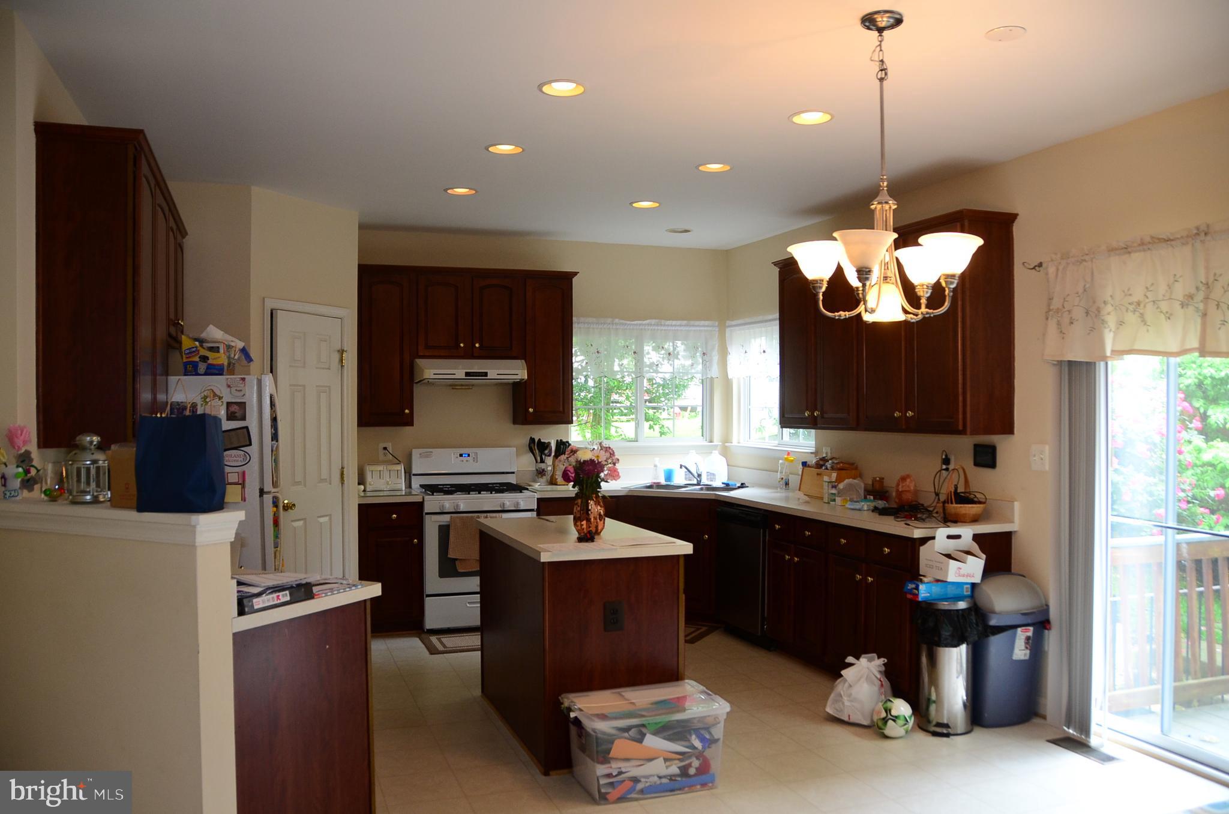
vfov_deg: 47.7
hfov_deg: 67.5
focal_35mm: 27
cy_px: 407
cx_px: 614
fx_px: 920
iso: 640
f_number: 3.5
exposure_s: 1/80
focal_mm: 18
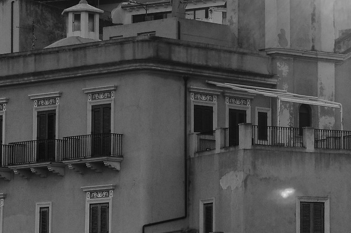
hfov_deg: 9.6
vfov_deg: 6.4
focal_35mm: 214
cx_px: 309
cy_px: 72
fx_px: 2083
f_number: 5.6
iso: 125
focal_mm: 40
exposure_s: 1/800
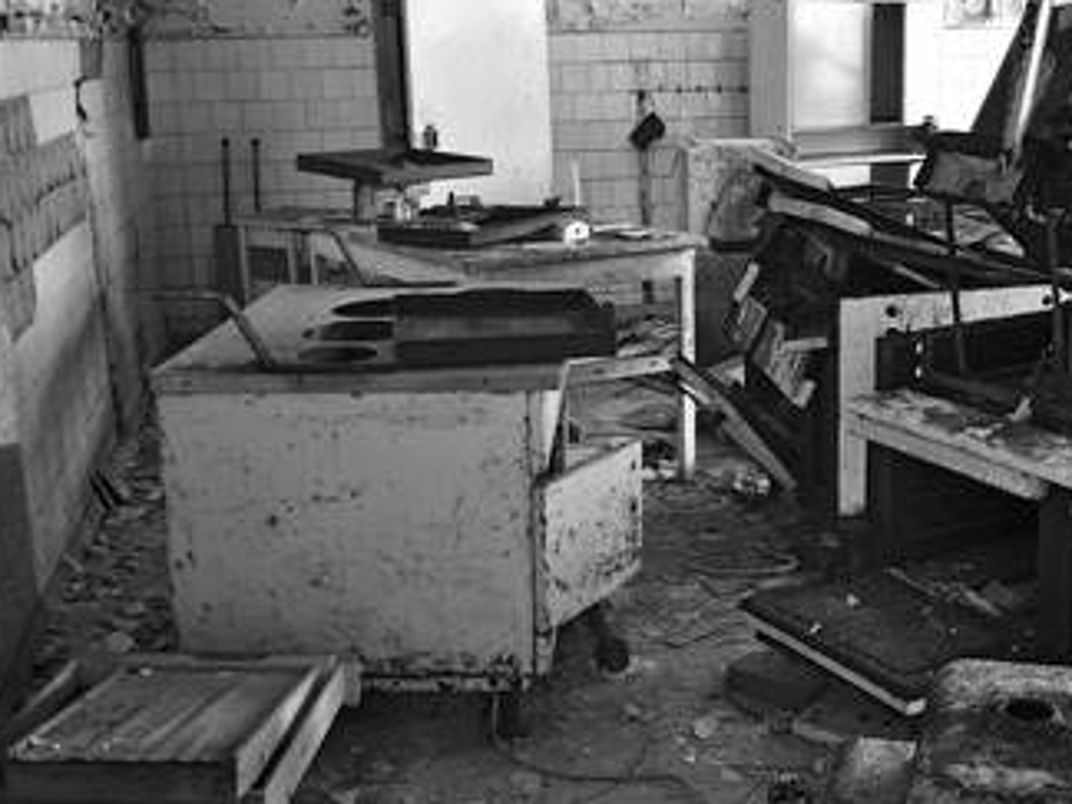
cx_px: 672
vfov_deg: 30.2
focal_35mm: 48
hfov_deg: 39.4
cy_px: 357
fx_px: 1486
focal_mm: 24
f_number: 4
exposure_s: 1/30
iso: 360
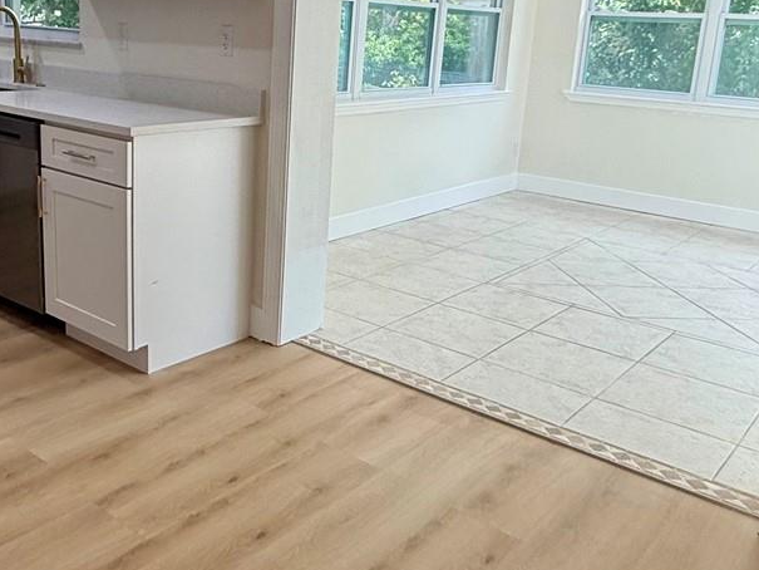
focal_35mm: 37
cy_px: 217
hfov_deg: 49.6
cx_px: 279
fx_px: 811
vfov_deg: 38.5
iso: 50
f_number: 2.2
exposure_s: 1/184
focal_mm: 2.22
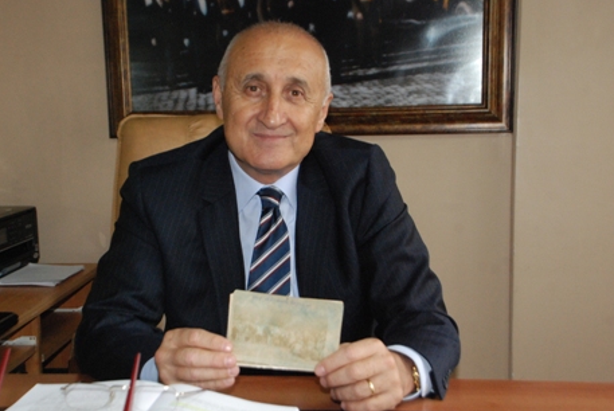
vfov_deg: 29.3
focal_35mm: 46
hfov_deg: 42.7
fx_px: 786
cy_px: 209
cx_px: 282
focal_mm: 28
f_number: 5.6
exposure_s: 1/60
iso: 1600
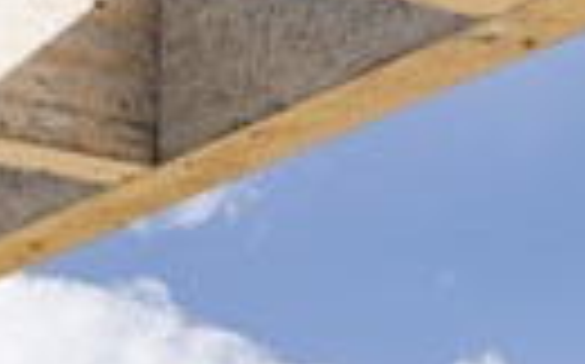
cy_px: 753
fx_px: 2947
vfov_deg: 6.8
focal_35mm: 185
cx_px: 558
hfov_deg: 11.2
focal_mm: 40
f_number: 7.1
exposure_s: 1/100
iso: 100
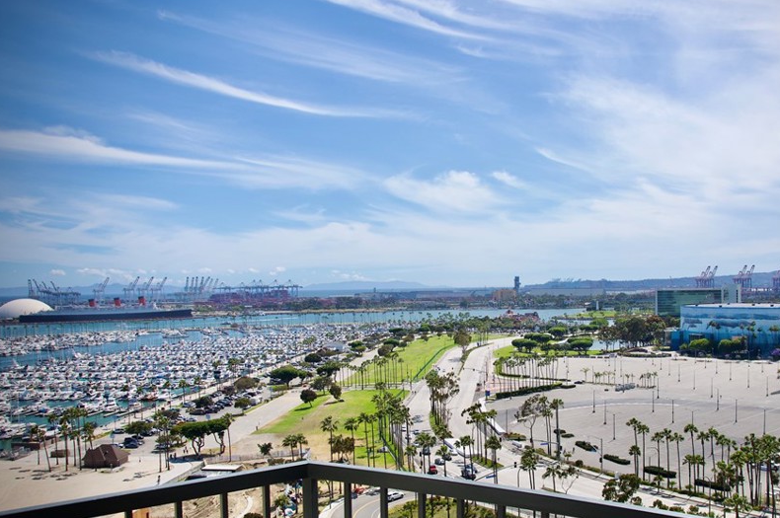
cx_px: 485
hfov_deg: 53.9
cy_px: 303
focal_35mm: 35
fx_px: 758
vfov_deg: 37.7
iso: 400
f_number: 7.1
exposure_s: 1/1600
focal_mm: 18
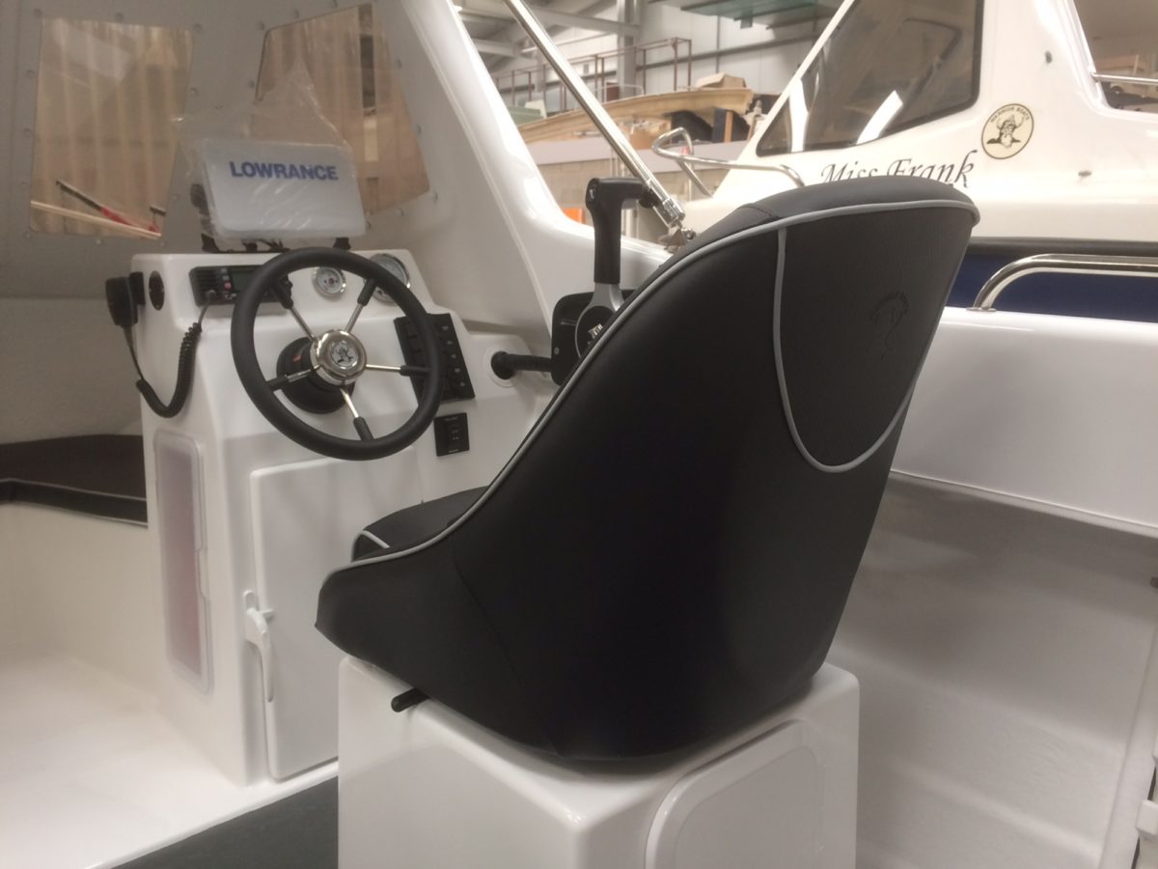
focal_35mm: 29
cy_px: 434
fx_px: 970
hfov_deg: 61.7
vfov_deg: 48.2
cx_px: 579
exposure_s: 1/33
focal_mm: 4.15
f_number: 2.2
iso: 32
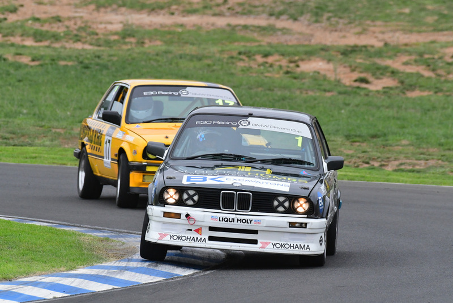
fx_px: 8496
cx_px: 226
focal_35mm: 675
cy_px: 152
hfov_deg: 3.1
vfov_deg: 2.0
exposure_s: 1/640
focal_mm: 450
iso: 2000
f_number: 9
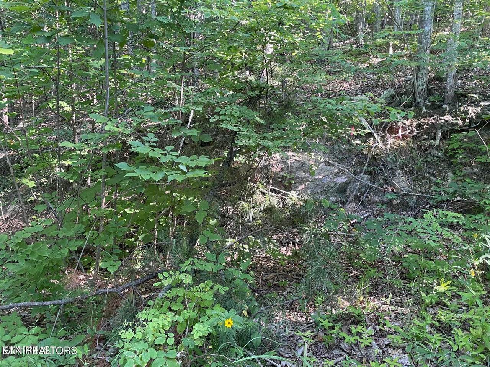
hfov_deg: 67.3
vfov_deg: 53.1
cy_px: 184
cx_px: 245
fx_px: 368
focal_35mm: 26
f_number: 1.6
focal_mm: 4.2
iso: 125
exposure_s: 1/65
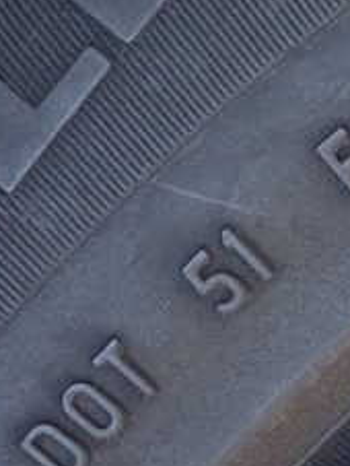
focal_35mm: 204
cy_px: 167
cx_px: 428
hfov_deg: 7.2
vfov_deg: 9.7
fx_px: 2745
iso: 1250
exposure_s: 1/125
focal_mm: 13.65
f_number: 4.1
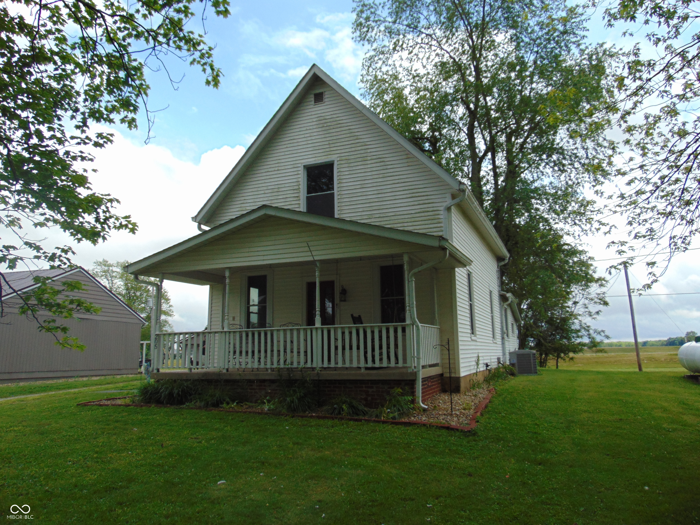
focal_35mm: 25
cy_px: 262
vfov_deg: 54.9
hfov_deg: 69.4
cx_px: 350
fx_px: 506
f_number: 3
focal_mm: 4.5
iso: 80
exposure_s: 1/800
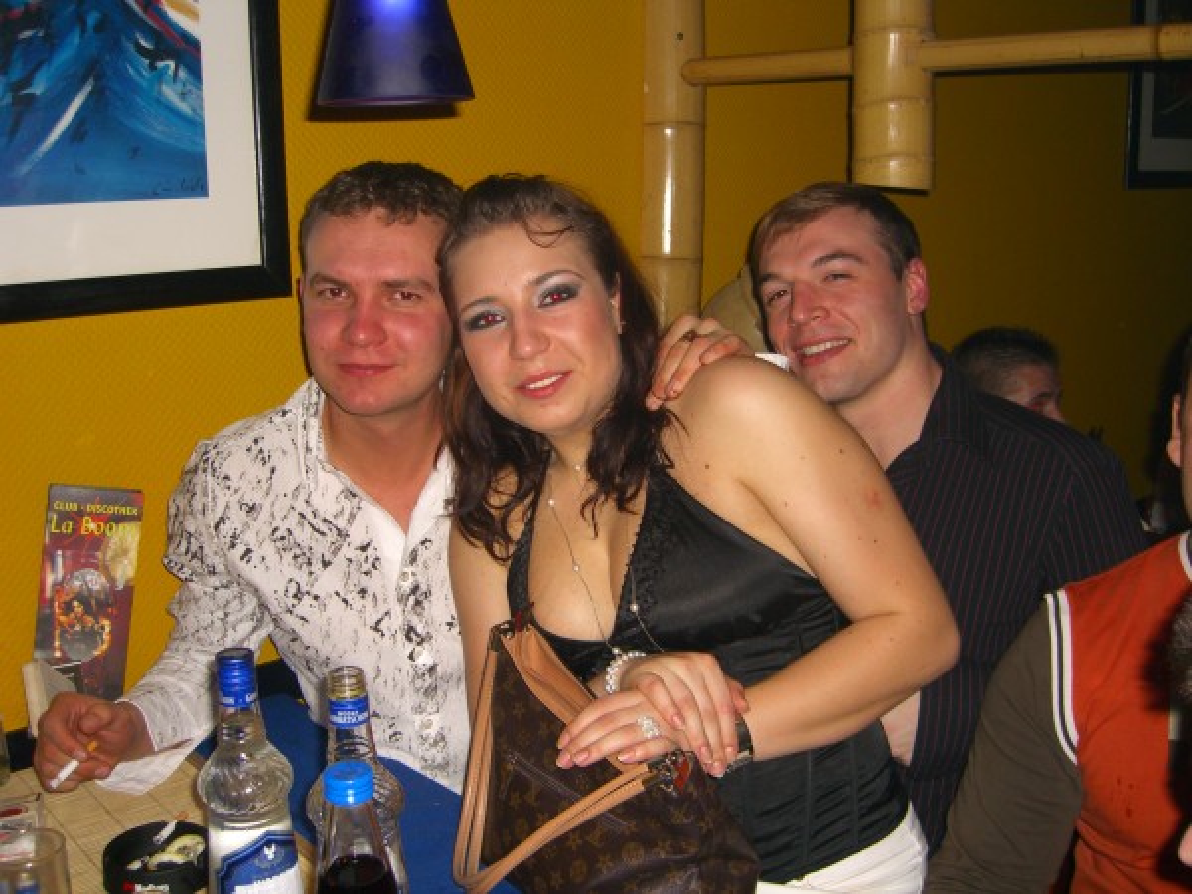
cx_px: 596
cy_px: 447
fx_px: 1309
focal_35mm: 38
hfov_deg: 49.0
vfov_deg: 37.7
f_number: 2.8
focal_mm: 7.9
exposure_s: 1/60
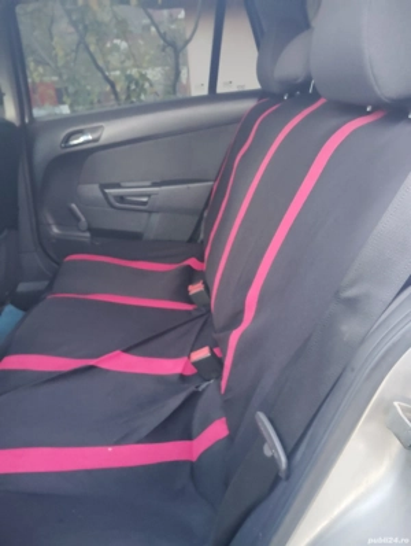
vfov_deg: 63.4
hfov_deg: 49.9
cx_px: 206
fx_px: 442
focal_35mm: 28
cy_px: 273
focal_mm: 4.22
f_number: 1.8
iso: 1322
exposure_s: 1/25
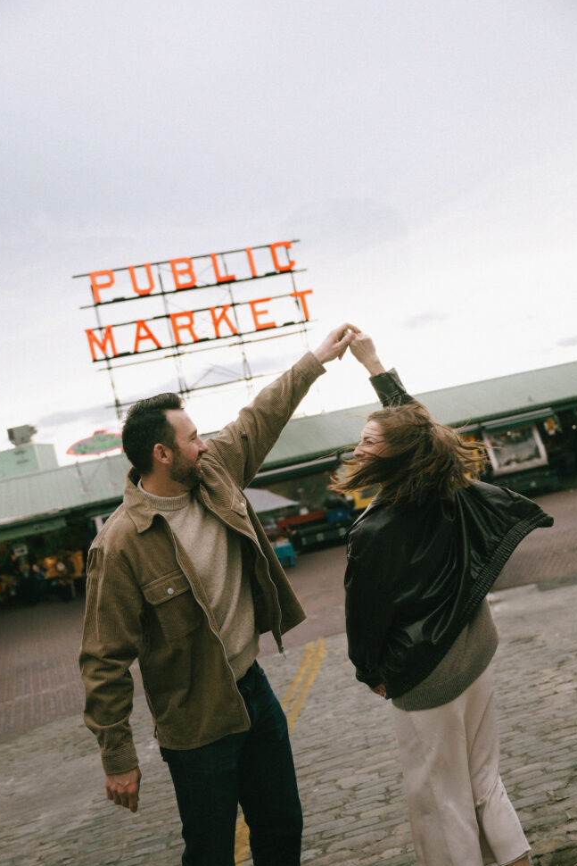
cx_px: 291
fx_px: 913
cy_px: 454
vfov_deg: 50.7
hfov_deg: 35.1
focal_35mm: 38
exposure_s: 1/1250
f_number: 2.8
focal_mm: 36
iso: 400
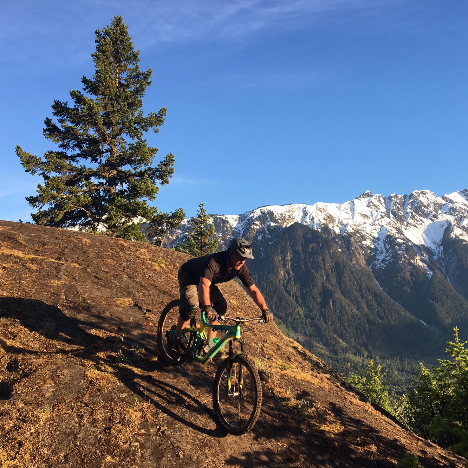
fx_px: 535
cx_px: 288
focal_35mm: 35
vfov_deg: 47.2
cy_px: 236
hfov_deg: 46.9
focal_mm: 4.15
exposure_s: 1/425
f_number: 2.2
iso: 25
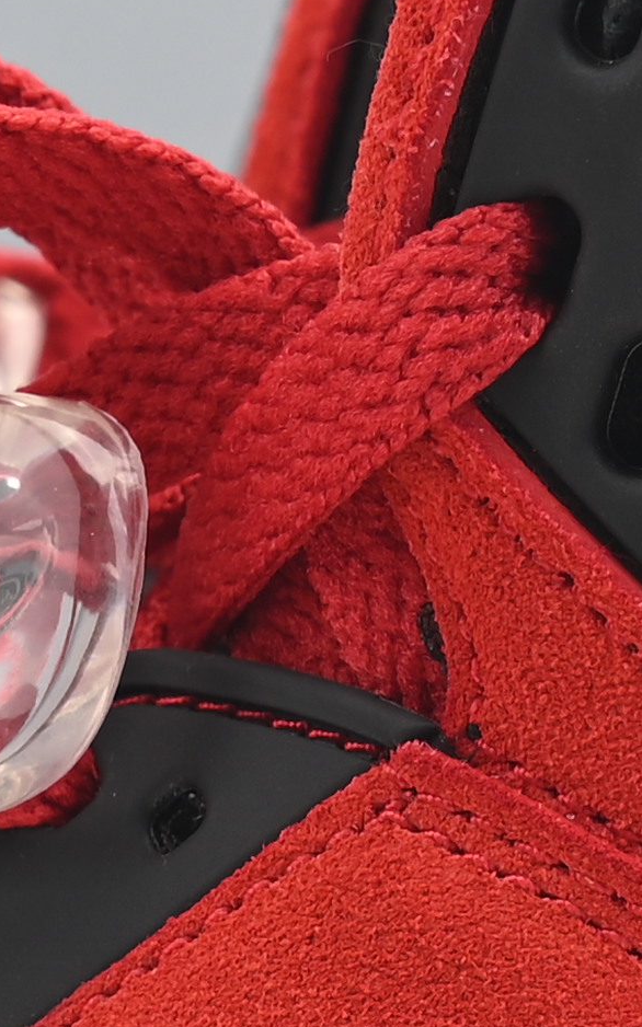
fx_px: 9157
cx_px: 153
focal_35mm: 327
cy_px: 1120
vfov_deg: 6.4
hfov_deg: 4.0
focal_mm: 50
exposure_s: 1/200
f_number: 10
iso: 100
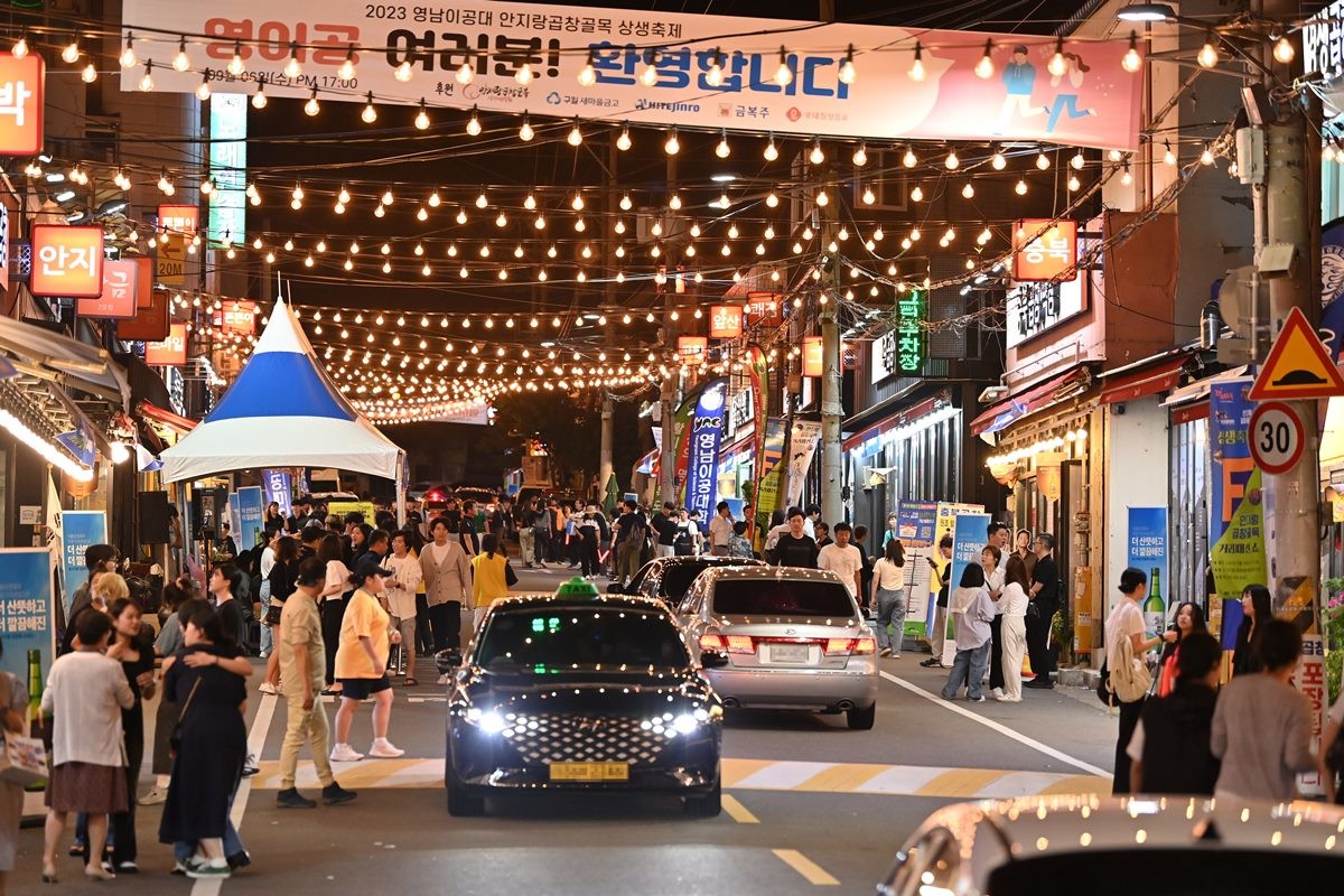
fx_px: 5226
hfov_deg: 14.7
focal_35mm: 140
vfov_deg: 9.8
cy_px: 448
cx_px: 672
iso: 2000
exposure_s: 1/200
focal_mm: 140
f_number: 3.5
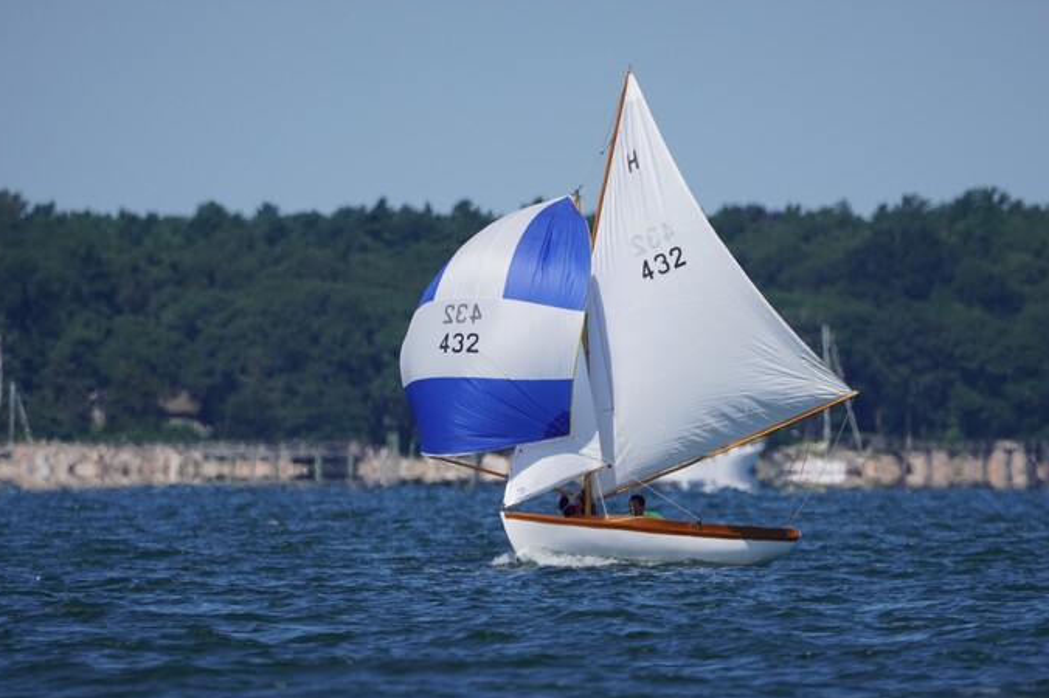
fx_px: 31016
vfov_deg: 1.3
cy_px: 373
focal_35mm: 1065
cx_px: 579
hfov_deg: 1.9
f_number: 6.3
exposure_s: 1/1250
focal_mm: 600
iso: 160
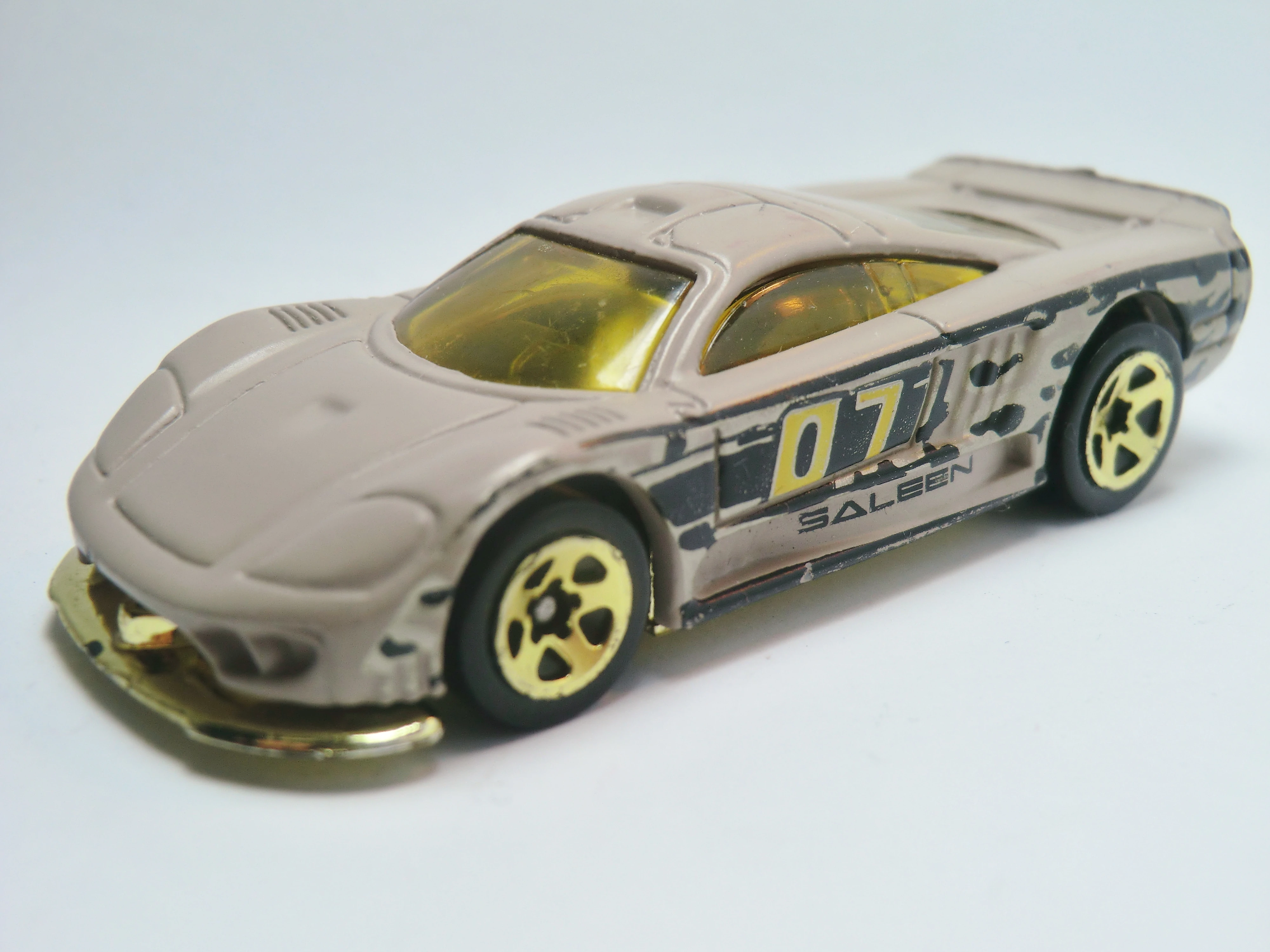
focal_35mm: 40
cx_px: 635
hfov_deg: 46.8
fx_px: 1468
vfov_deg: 36.0
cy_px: 476
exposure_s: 1/125
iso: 64
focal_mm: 7.1
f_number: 3.8
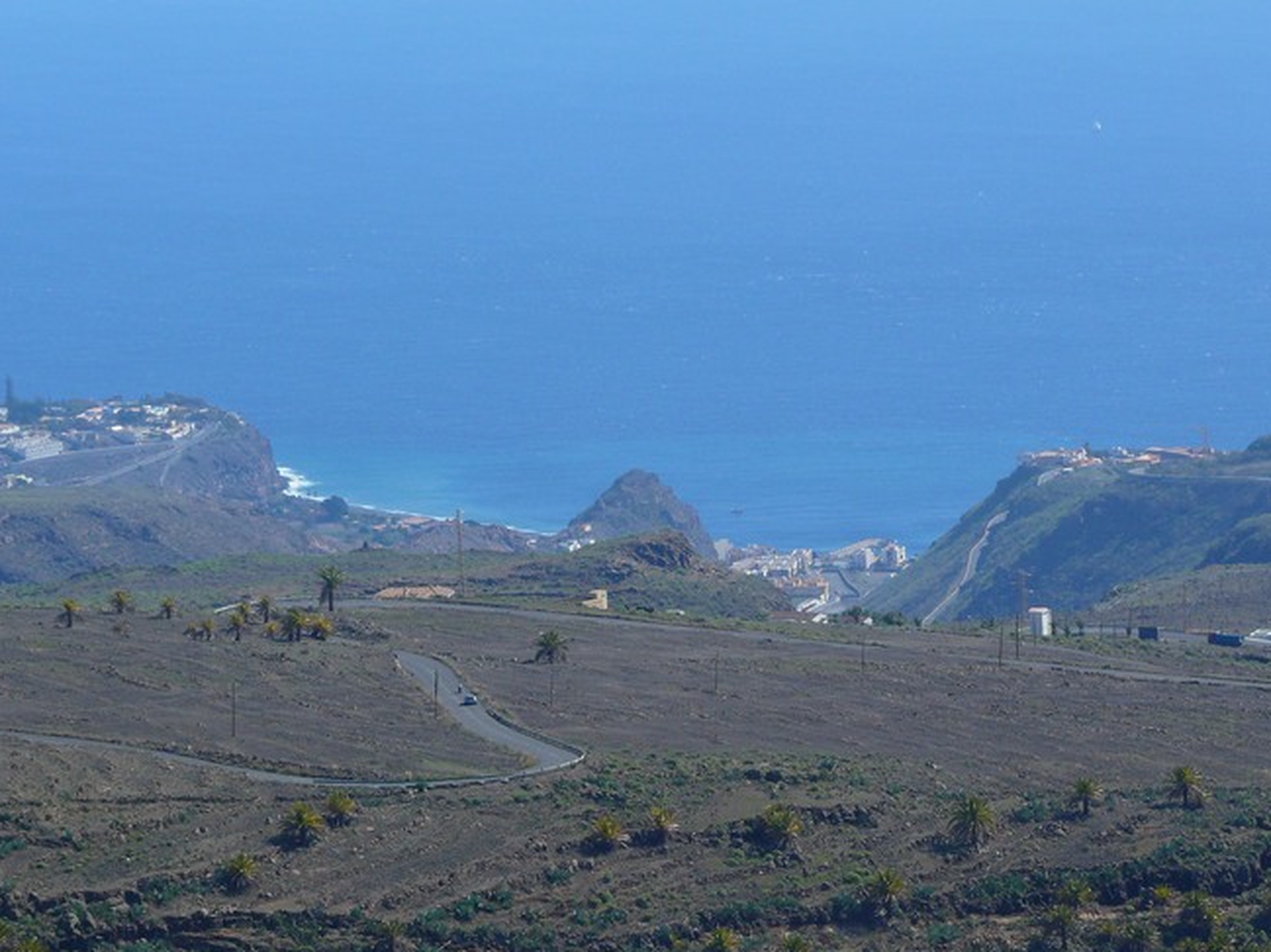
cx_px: 603
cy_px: 472
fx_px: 6789
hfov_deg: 10.7
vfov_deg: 8.0
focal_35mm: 185
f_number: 5.6
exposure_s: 1/200
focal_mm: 33.9
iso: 100
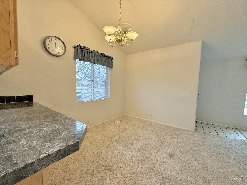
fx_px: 100
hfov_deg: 102.1
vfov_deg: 85.7
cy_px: 92
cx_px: 124
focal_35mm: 14
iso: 250
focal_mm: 2.22
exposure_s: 1/120
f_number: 2.2
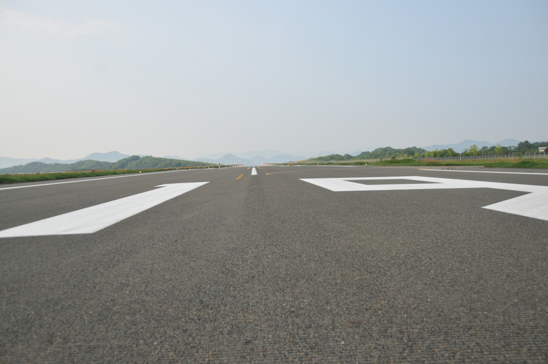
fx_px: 456
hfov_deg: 62.0
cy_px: 182
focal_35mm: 30
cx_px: 274
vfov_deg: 43.5
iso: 400
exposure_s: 1/3200
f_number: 3.5
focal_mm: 20
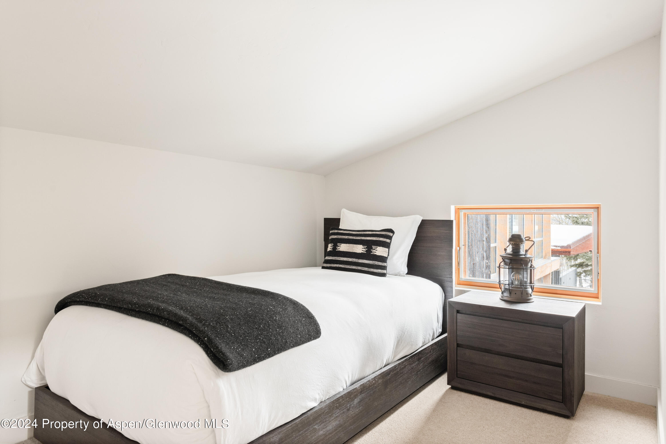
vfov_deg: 53.2
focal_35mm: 24
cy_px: 222
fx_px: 444
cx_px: 333
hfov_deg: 73.7
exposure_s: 1/5
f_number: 7.1
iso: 1000
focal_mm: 24
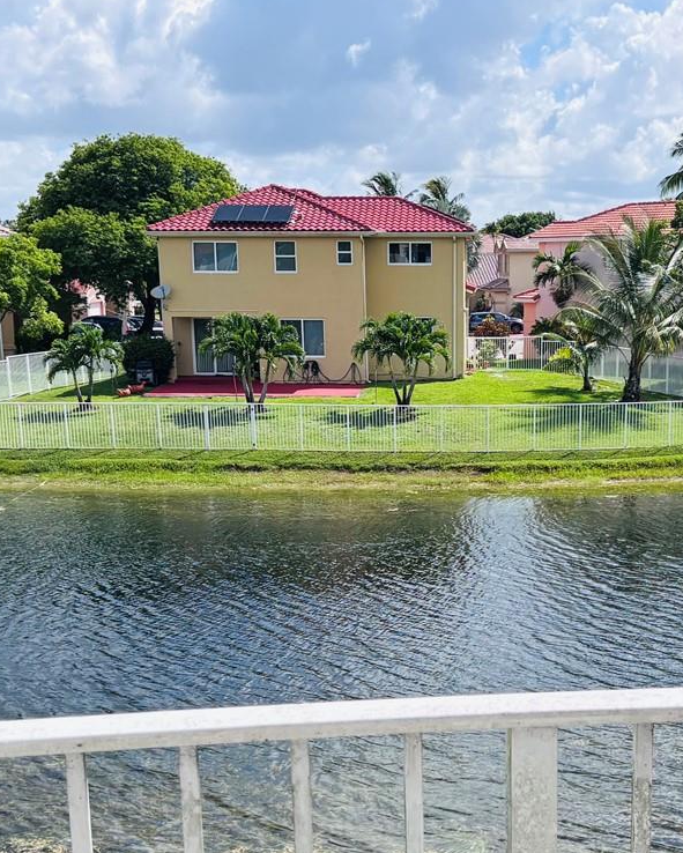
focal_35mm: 55
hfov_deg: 27.4
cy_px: 645
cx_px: 470
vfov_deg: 33.4
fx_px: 1389
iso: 50
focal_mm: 5.96
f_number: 1.6
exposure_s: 1/2857
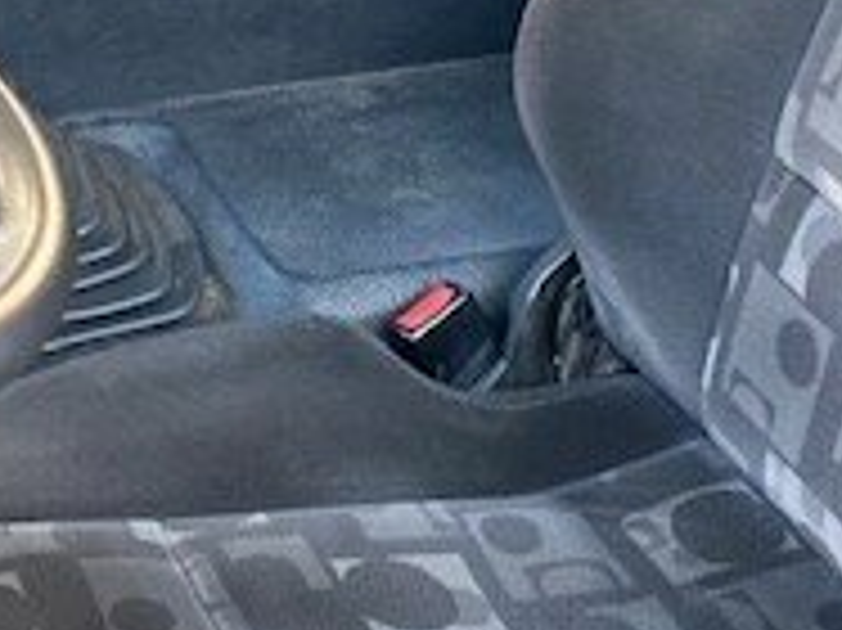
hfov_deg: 21.2
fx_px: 2163
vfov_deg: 15.7
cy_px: -202
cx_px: -23
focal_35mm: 89
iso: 80
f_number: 1.8
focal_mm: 4.25
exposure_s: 1/121
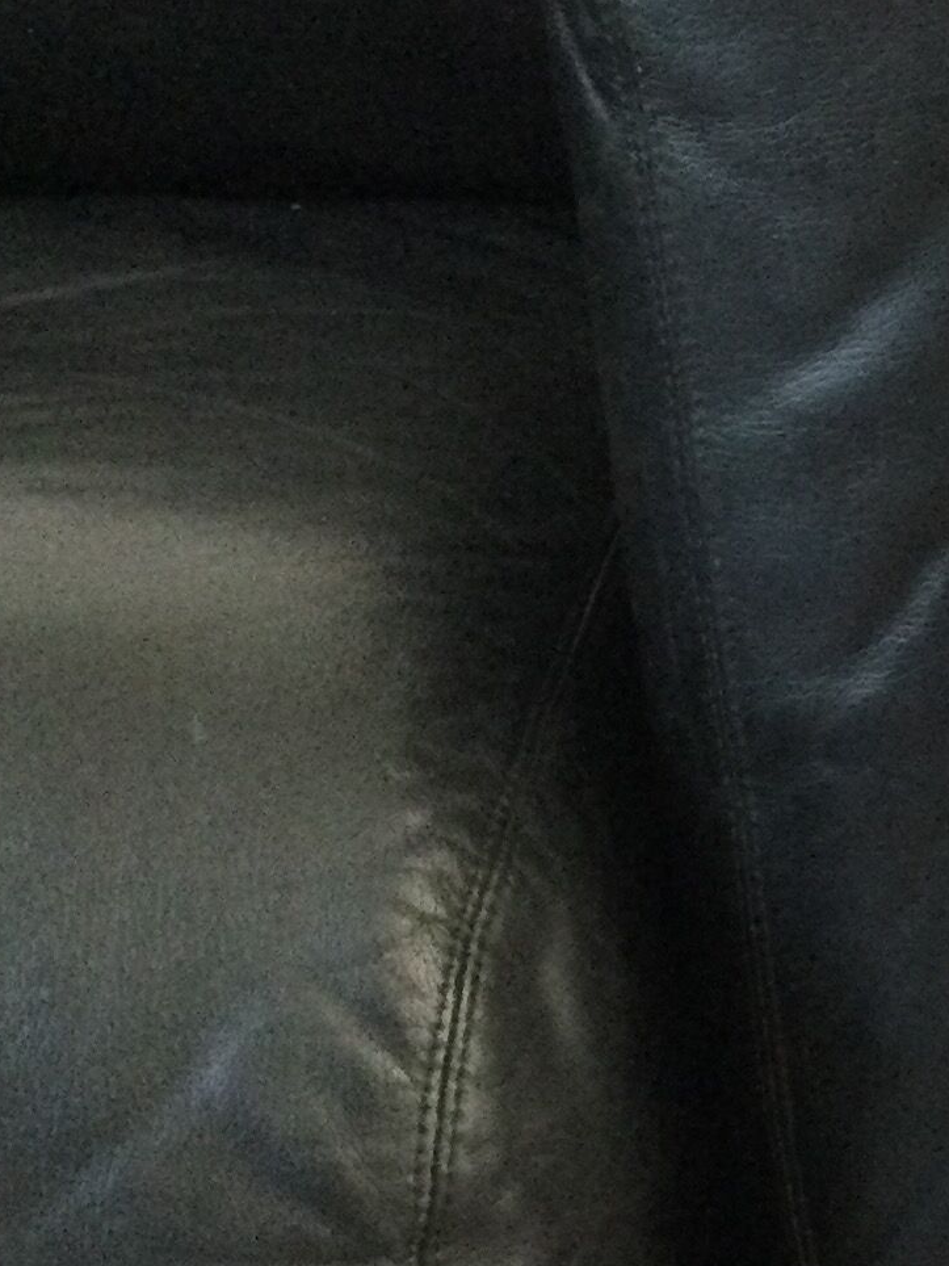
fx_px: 3838
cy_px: 709
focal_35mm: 105
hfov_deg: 13.3
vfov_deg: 18.7
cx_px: 1445
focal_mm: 3.3
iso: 200
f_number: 2.4
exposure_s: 1/25
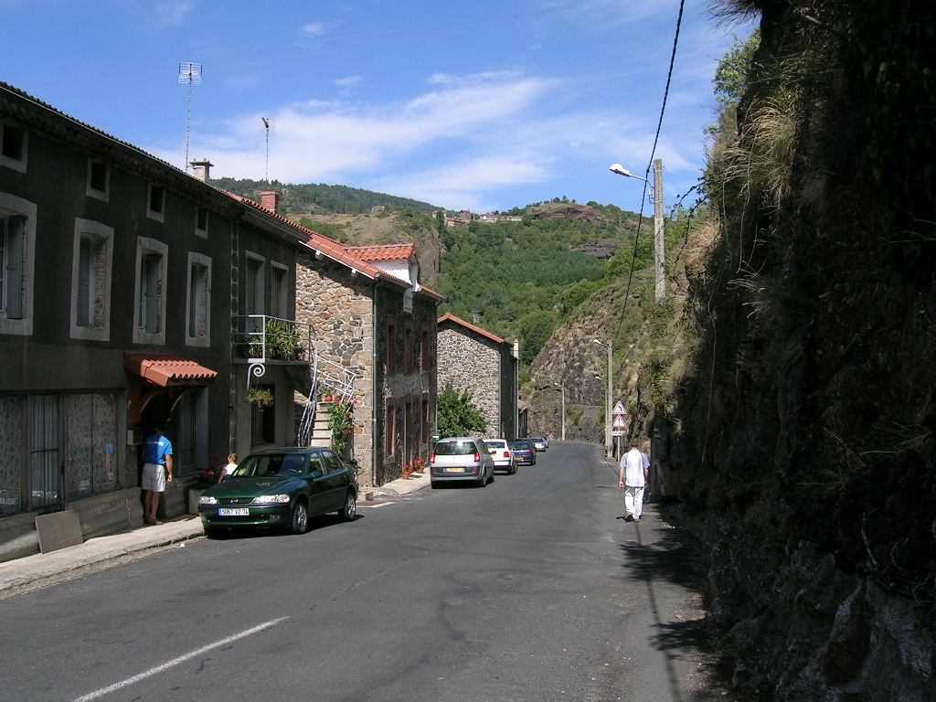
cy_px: 351
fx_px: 946
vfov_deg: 40.7
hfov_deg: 52.6
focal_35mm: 35
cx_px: 468
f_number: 4.8
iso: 50
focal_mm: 5.4
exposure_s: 1/436
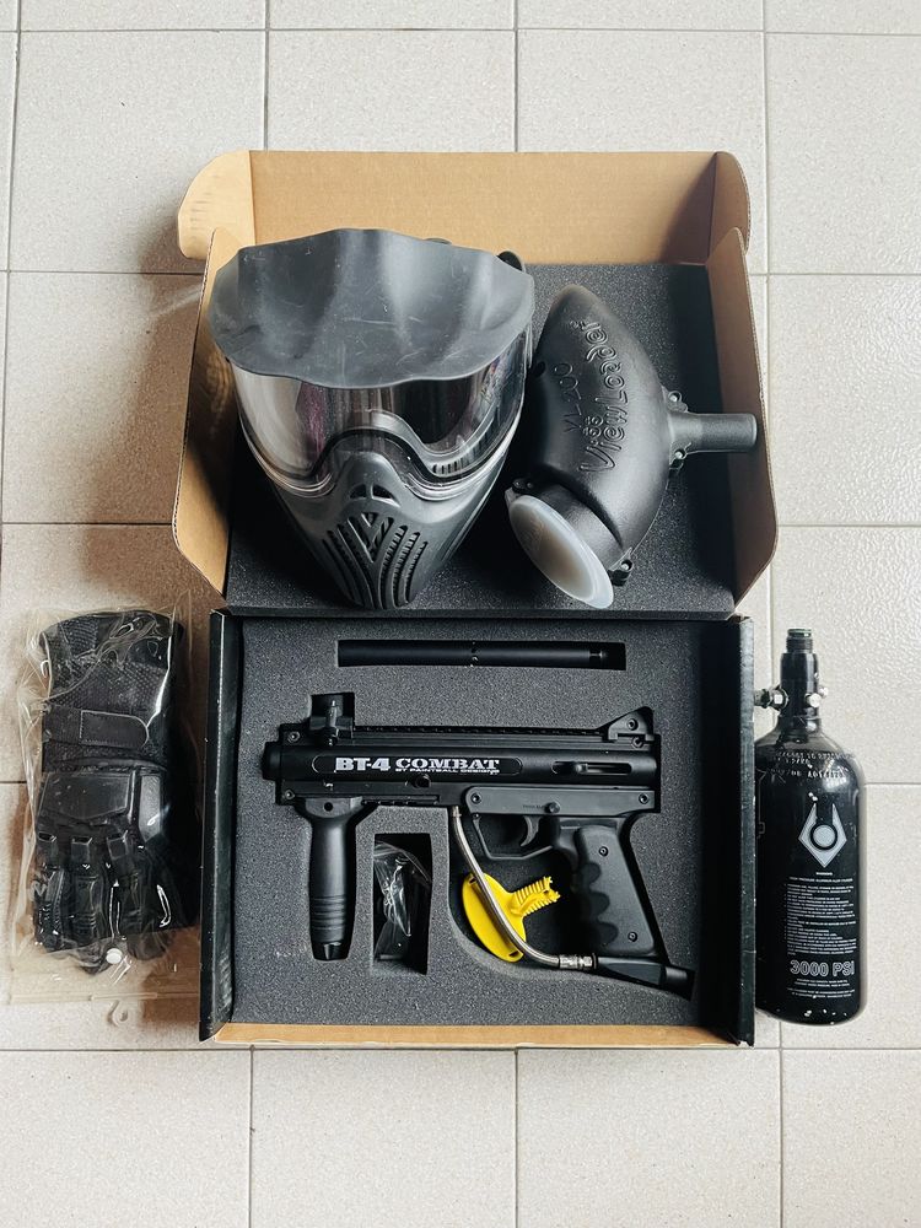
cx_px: 460
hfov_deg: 53.1
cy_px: 614
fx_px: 922
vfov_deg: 67.3
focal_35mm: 26
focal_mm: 4.2
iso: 320
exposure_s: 1/60
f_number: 1.6
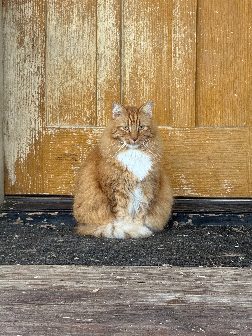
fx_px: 1165
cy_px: 168
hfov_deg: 12.3
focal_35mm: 120
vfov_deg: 16.4
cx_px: 126
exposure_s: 1/99
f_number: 2.8
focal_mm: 15.66
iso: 125
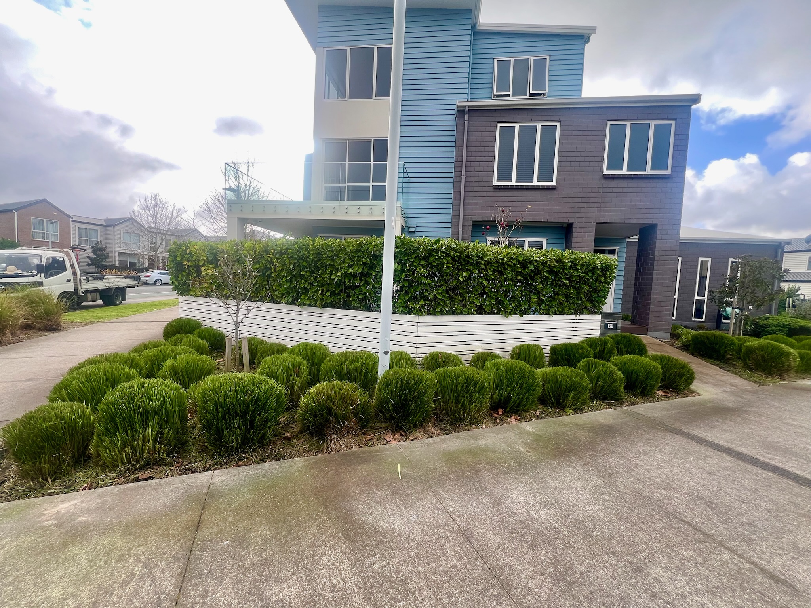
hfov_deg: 106.2
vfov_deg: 89.9
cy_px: 304
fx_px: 305
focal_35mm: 13
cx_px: 406
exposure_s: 1/215
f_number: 1.8
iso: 32
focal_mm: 1.57
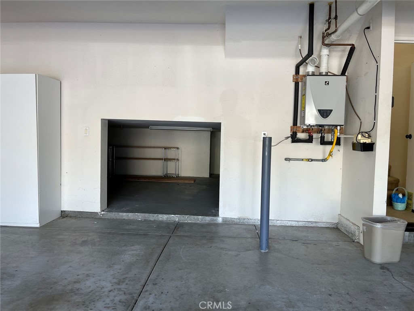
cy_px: 156
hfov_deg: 67.3
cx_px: 207
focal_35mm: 26
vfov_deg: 53.1
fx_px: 311
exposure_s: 1/121
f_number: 1.6
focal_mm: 5.1
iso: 64
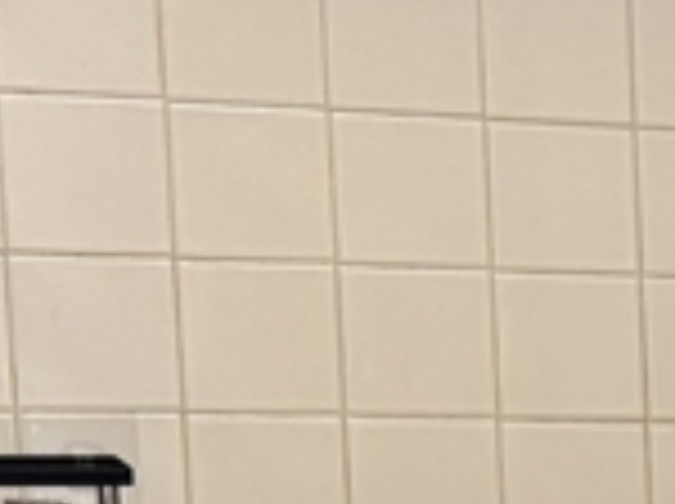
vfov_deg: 8.6
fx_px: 3193
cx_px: 1566
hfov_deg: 10.5
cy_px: 968
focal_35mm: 164
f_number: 1.78
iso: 500
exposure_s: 1/60
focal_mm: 6.76
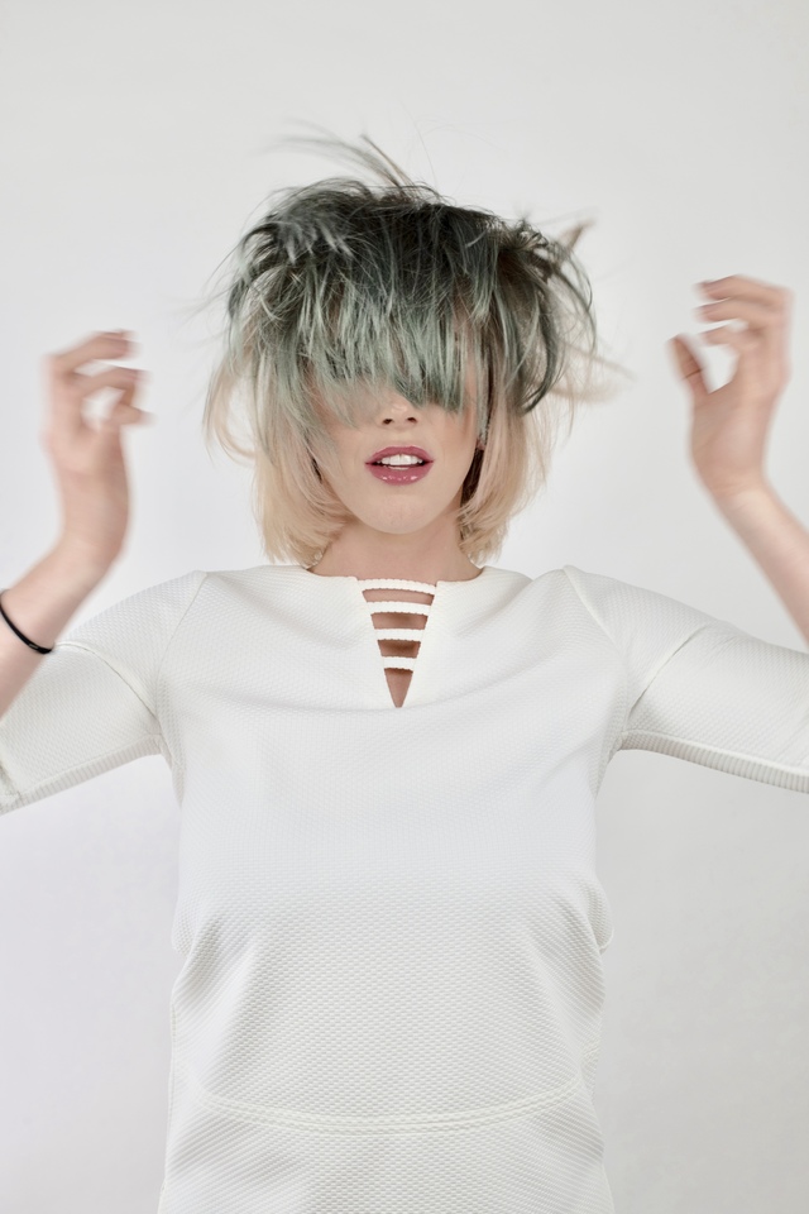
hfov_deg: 27.0
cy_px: 607
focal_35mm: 50
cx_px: 404
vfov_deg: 39.6
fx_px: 1685
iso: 560
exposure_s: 1/100
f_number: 9
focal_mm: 50
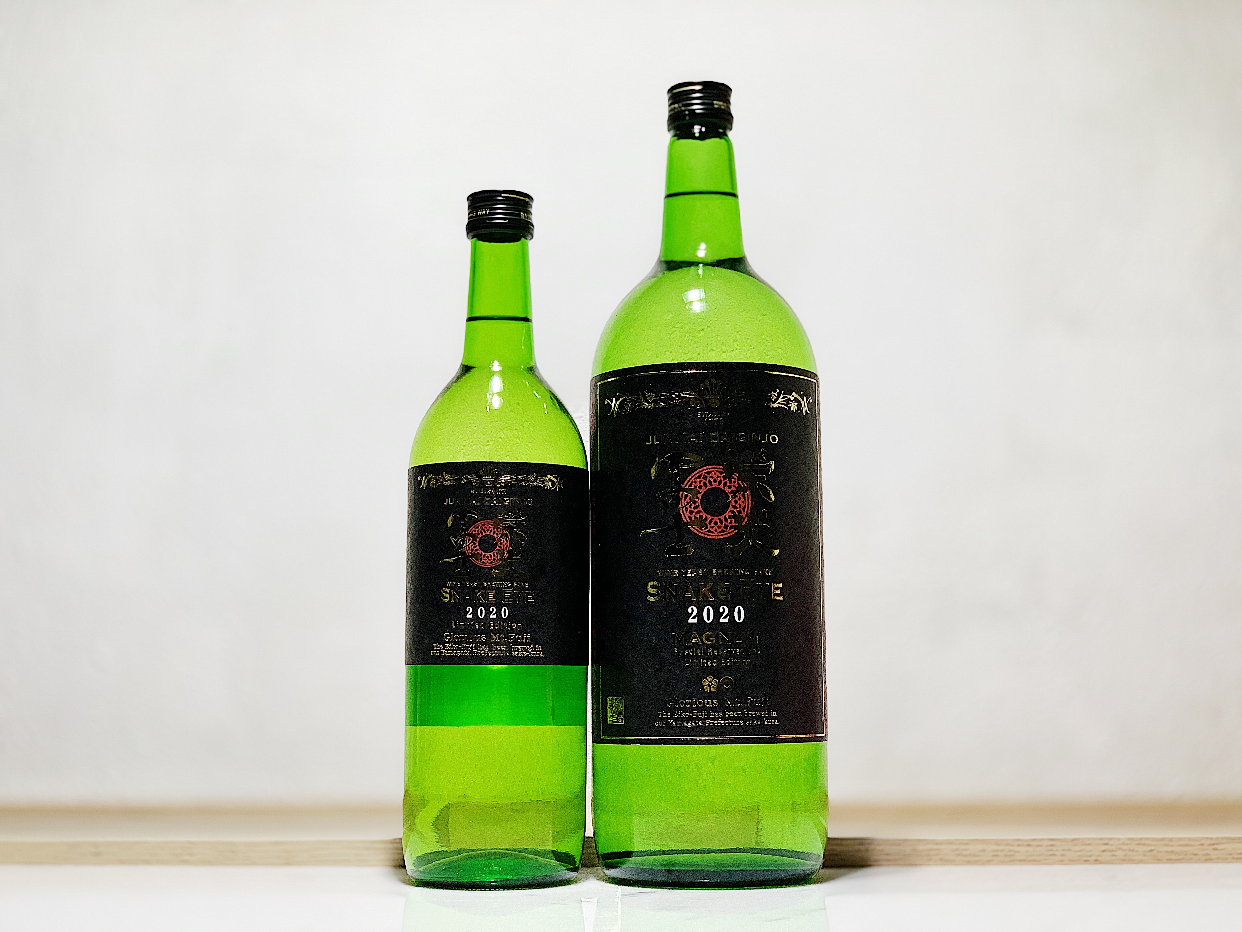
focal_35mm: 52
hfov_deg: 36.8
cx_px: 621
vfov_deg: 28.0
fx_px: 1866
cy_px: 466
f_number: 2.4
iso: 80
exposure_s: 1/98
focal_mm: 6
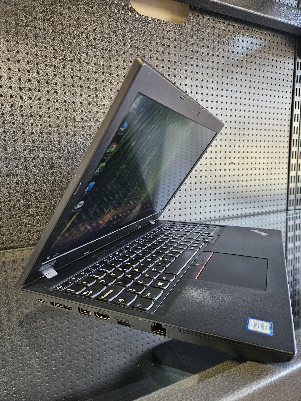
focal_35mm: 23
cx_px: 150
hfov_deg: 58.9
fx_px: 267
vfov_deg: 73.9
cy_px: 200
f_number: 1.8
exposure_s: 1/100
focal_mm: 5.4
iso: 400
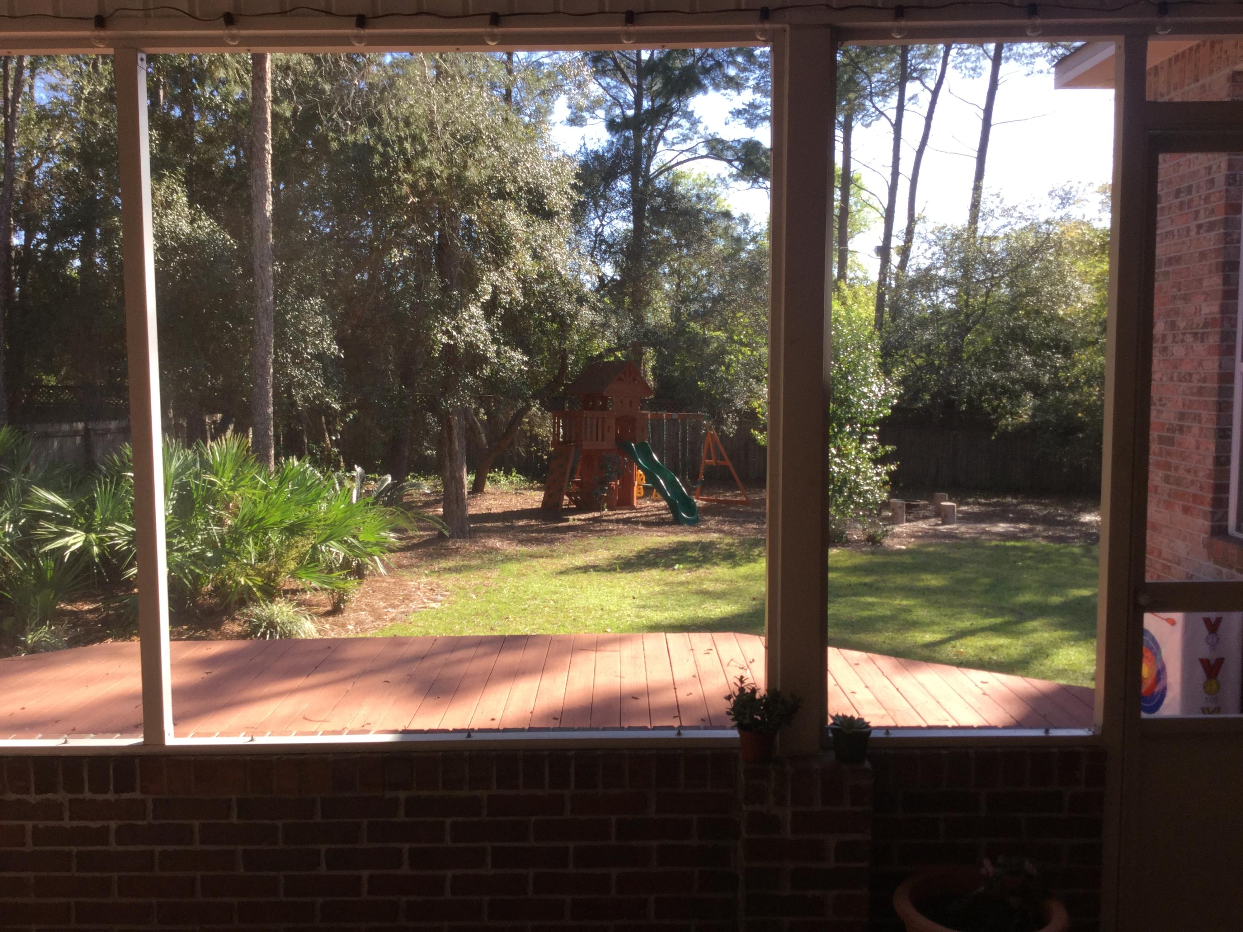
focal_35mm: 31
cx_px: 622
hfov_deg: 58.4
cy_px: 466
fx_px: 1113
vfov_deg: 45.4
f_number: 2.4
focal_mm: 3.3
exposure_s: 1/154
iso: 25
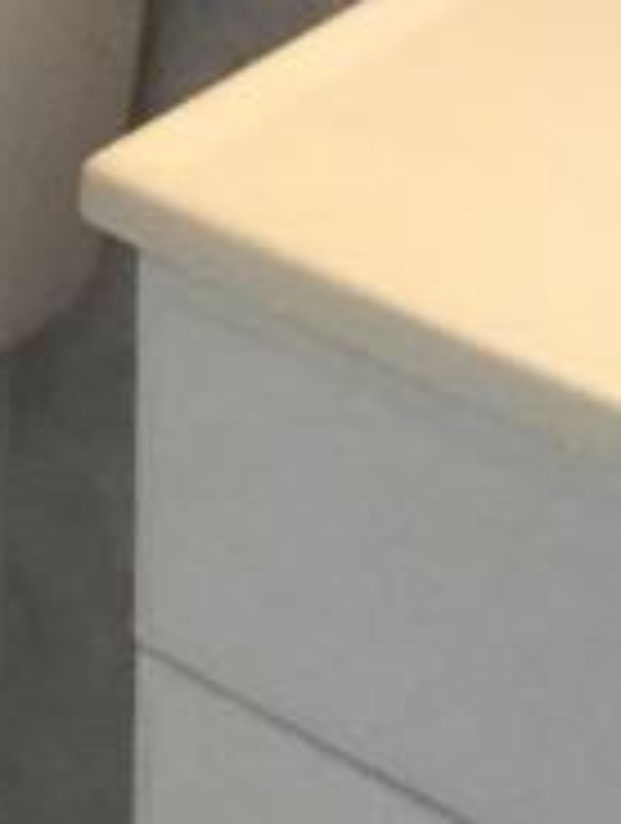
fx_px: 4124
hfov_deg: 8.3
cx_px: -531
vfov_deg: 9.9
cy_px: -1229
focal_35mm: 173
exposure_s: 1/30
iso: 160
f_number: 2.4
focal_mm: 3.3
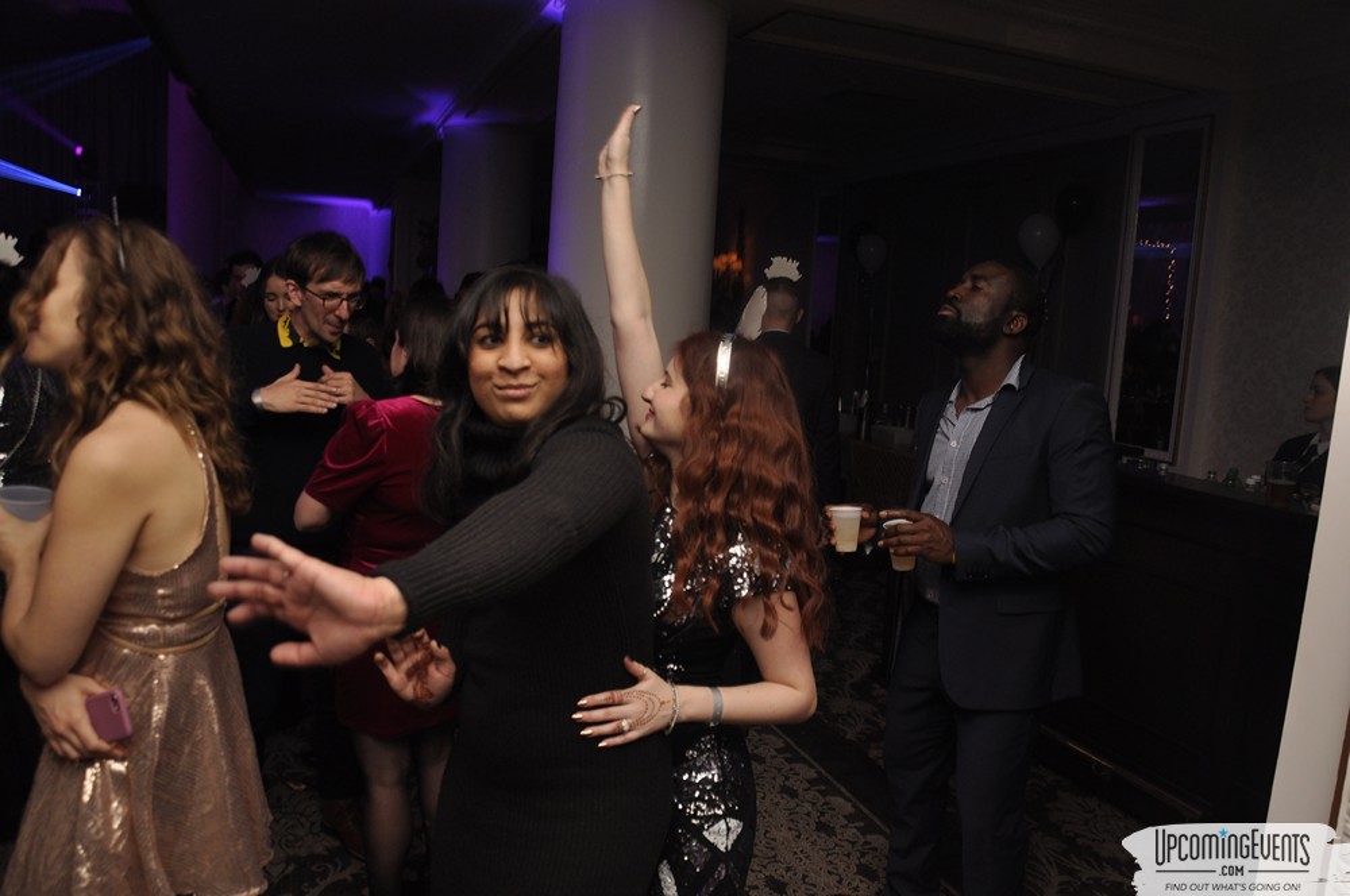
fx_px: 1011
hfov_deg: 67.4
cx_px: 675
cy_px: 448
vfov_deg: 47.8
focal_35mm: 27
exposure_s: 1/60
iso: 400
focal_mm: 18
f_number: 5
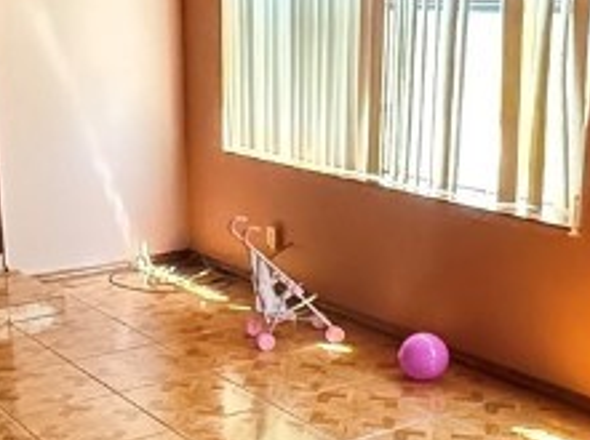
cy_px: 376
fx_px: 1106
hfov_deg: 29.6
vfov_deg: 22.1
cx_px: 187
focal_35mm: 65
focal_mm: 2.22
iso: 1250
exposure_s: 1/53
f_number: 2.2
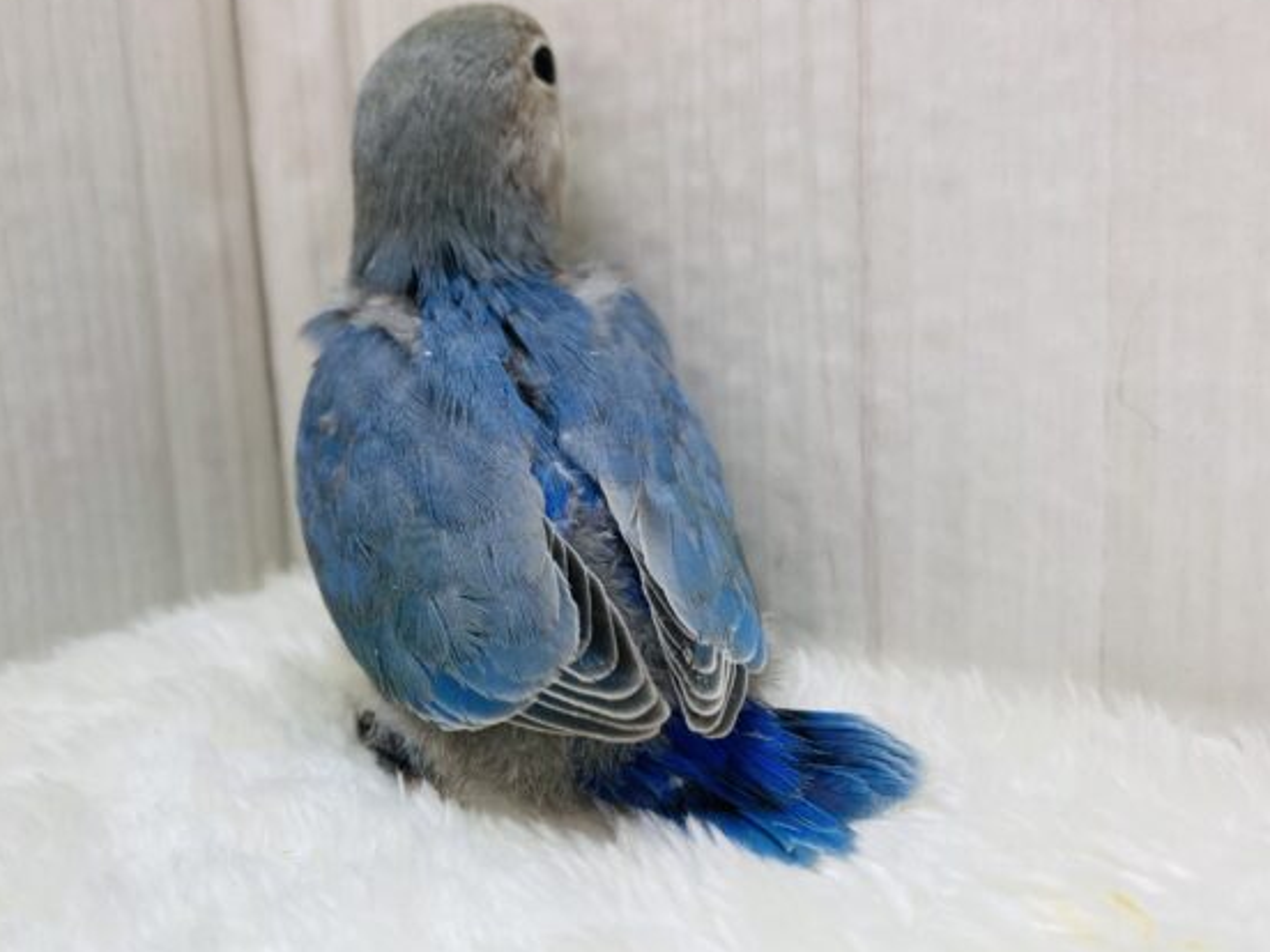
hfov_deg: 61.6
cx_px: 577
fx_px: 1064
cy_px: 444
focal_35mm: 29
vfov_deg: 48.2
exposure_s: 1/100
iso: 80
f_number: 1.8
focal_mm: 4.25
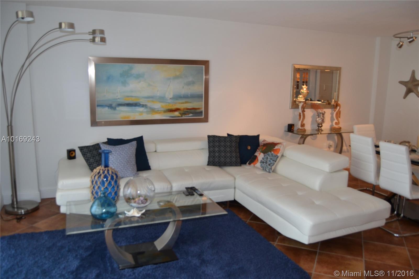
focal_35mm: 27
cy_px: 140
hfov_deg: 67.4
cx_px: 210
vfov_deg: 47.9
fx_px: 314
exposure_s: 1/60
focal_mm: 18
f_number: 3.5
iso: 500
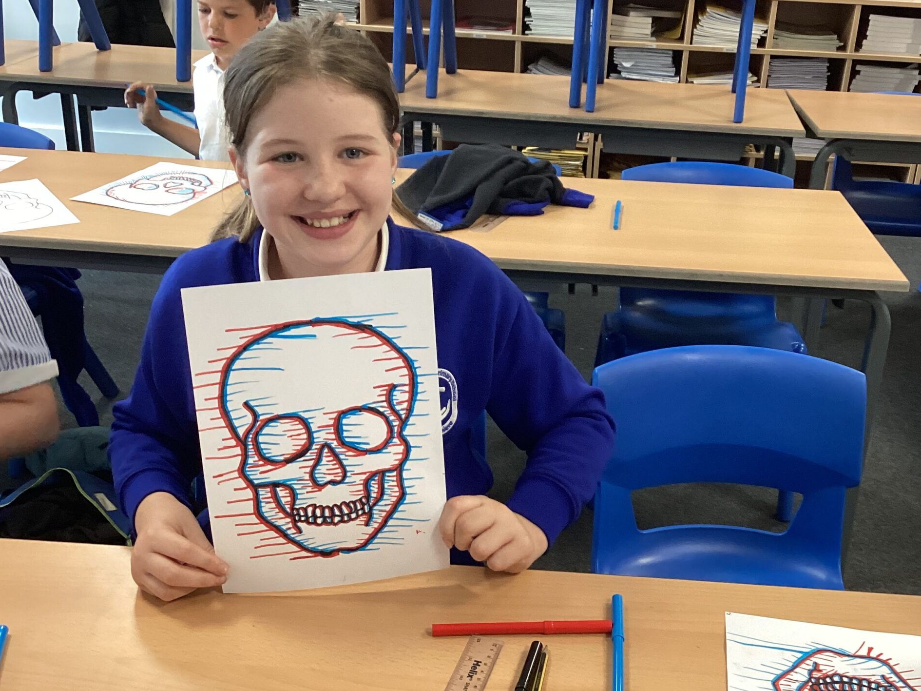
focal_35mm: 42
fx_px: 1117
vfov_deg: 34.3
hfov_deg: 44.8
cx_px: 501
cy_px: 341
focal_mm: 3.3
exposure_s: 1/50
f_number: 2.4
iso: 160
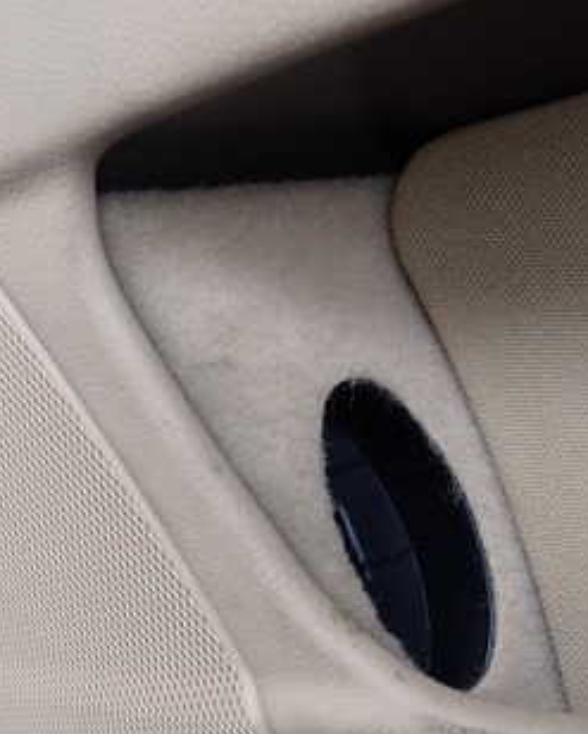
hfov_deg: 26.2
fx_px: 1238
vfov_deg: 32.9
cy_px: 441
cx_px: 476
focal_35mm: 57
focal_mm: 5.4
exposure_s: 1/160
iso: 100
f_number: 2.3
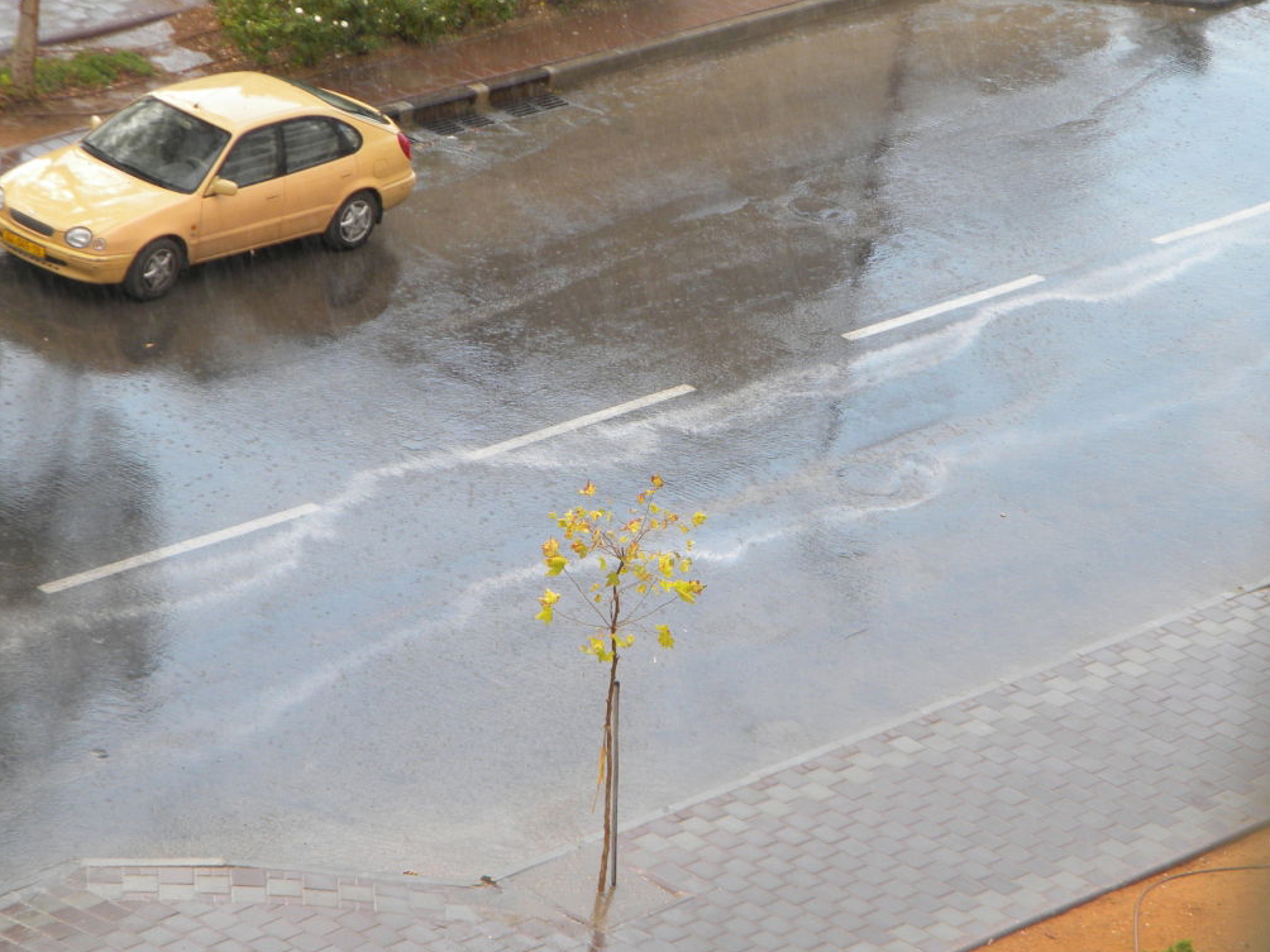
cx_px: 636
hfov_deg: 13.1
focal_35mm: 151
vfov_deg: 9.8
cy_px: 470
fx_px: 5540
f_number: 5
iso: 80
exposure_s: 1/116
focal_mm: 26.8
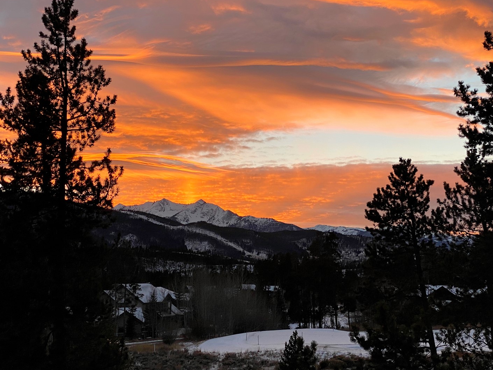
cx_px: 235
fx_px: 840
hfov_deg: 32.7
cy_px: 173
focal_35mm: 59
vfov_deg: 24.8
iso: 20
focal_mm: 6
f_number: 2
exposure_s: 1/268
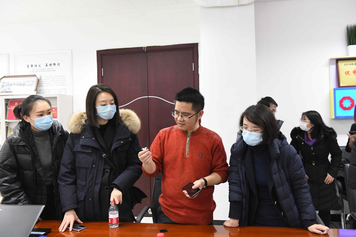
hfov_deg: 58.7
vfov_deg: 41.1
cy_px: 118
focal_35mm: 32
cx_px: 178
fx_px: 316
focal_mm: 32
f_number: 6.3
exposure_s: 1/80
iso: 6400
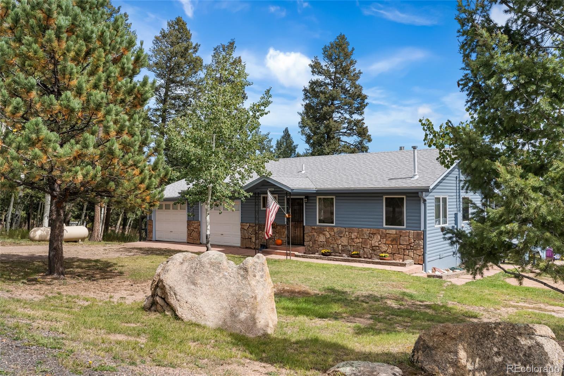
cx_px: 282
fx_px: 462
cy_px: 188
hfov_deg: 62.8
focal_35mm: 30
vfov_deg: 44.3
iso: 200
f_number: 7.1
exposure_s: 1/1000
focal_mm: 29.5
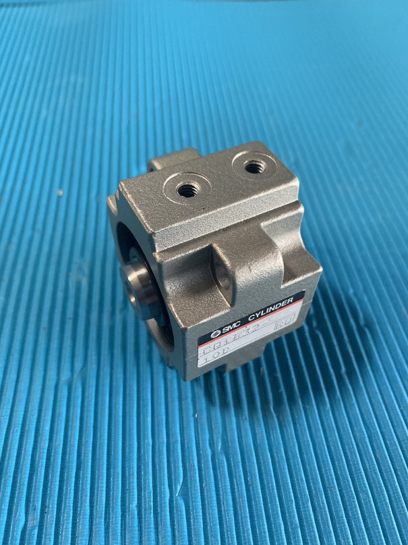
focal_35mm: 26
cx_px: 204
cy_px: 272
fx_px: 409
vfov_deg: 67.3
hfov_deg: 53.1
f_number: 1.8
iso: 400
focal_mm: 4.25
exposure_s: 1/46
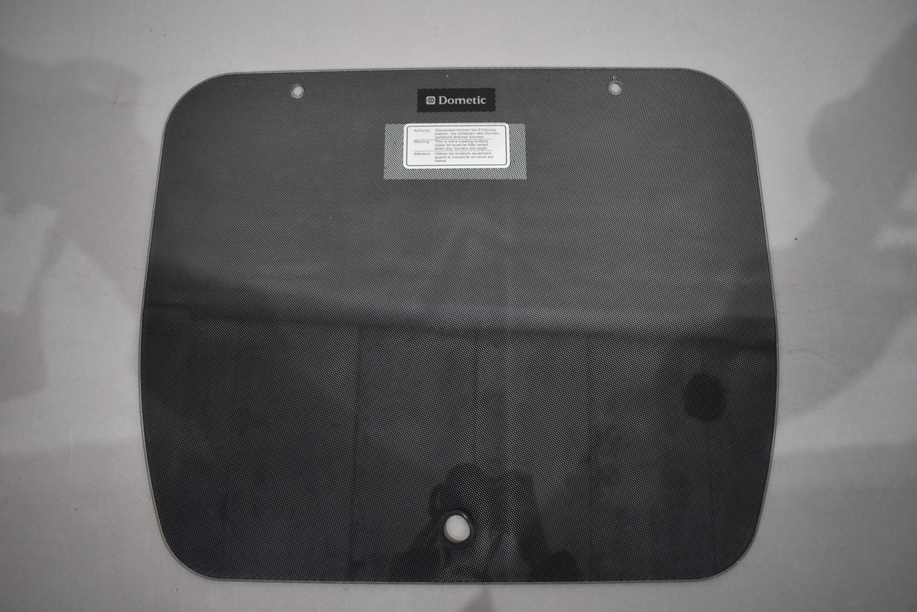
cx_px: 458
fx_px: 688
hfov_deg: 67.4
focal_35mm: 27
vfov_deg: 47.9
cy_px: 306
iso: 800
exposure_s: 1/250
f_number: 3.5
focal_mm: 18
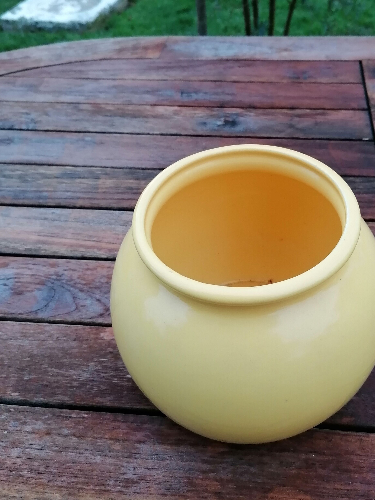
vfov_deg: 52.3
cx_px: 242
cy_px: 205
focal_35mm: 35
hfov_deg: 40.3
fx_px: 506
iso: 160
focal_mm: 4.75
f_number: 1.8
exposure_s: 1/100
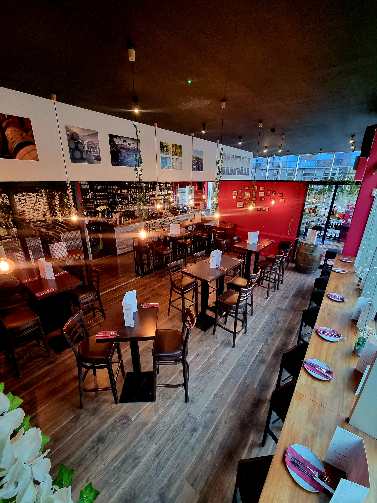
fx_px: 189
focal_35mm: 13
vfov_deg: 106.2
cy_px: 252
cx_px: 188
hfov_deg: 89.9
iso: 500
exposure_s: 1/33
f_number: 2.2
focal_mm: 2.2
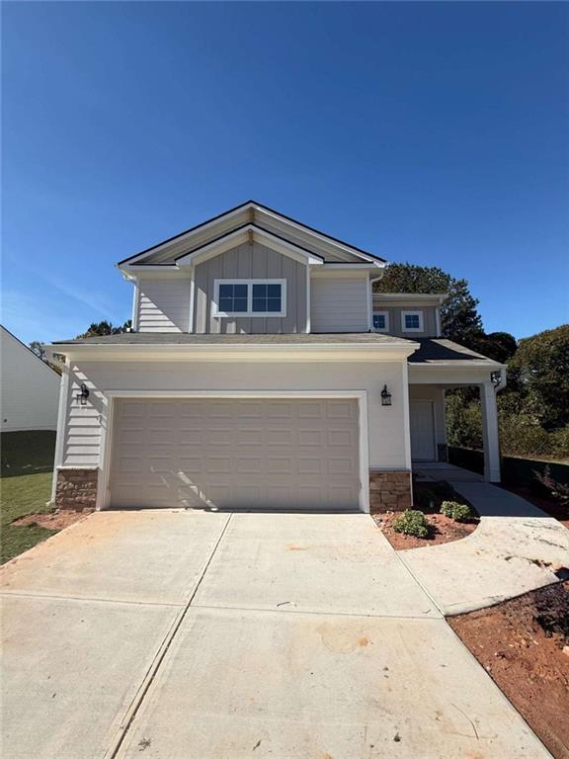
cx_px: 284
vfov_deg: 102.1
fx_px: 307
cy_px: 380
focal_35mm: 14
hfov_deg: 85.7
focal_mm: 2.22
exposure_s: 1/2165
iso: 50
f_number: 2.2
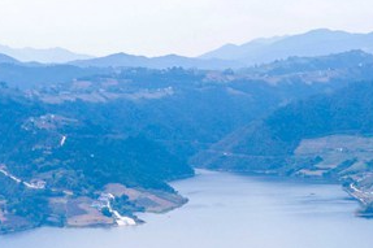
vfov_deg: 16.3
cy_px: 341
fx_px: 808
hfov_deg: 24.3
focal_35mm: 78
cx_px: 409
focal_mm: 10.26
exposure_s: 1/320
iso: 100
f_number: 5
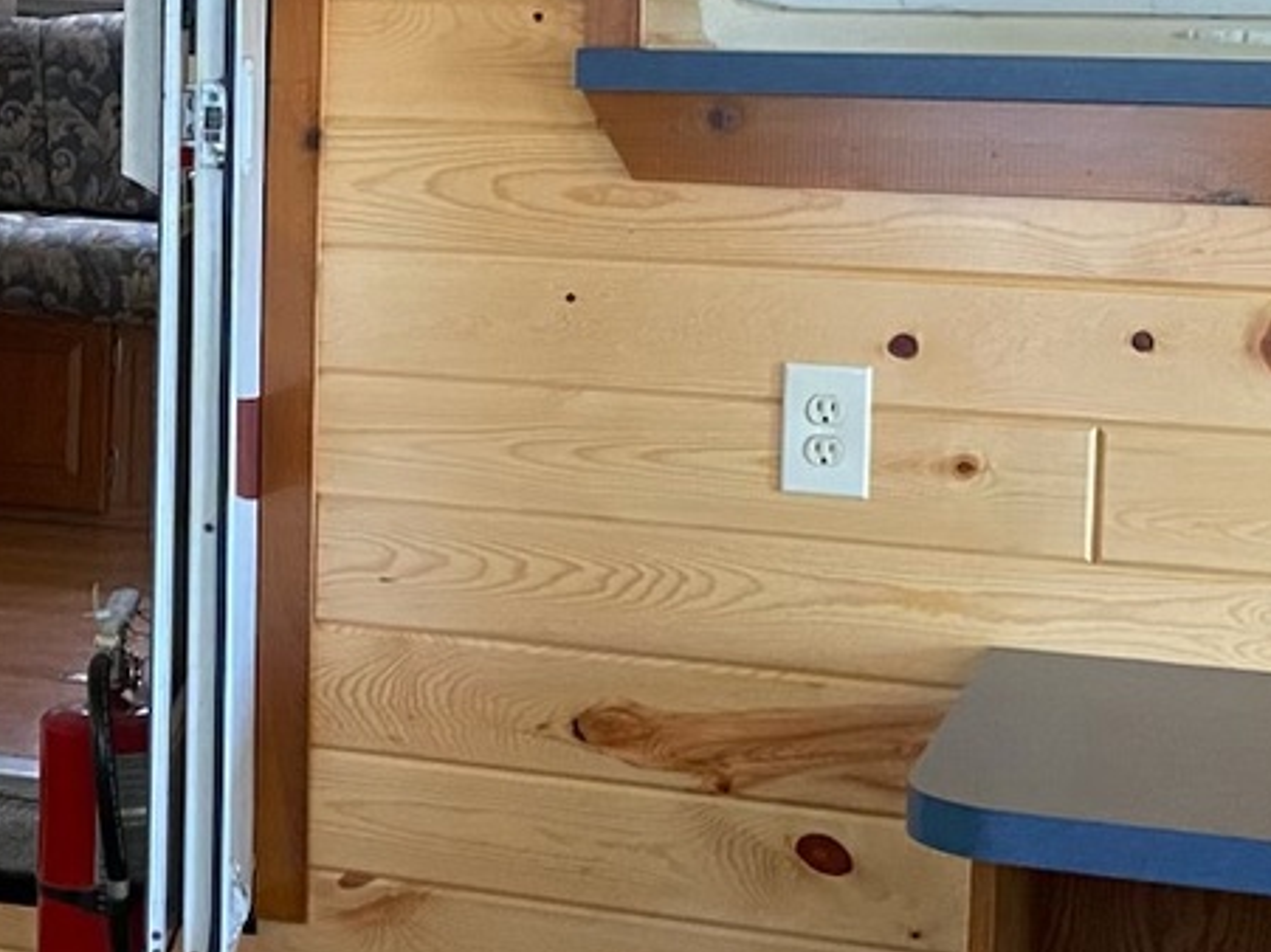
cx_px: 93
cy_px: 239
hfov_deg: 22.9
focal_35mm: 83
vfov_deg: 17.7
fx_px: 3047
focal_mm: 4.25
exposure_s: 1/58
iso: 500
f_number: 1.8
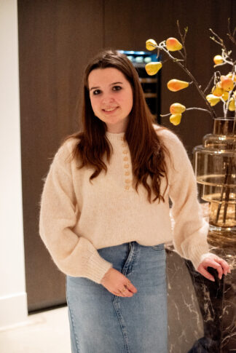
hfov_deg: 27.0
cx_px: 118
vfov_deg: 39.6
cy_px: 176
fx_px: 491
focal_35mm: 50
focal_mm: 50
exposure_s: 1/500
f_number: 2.5
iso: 8000
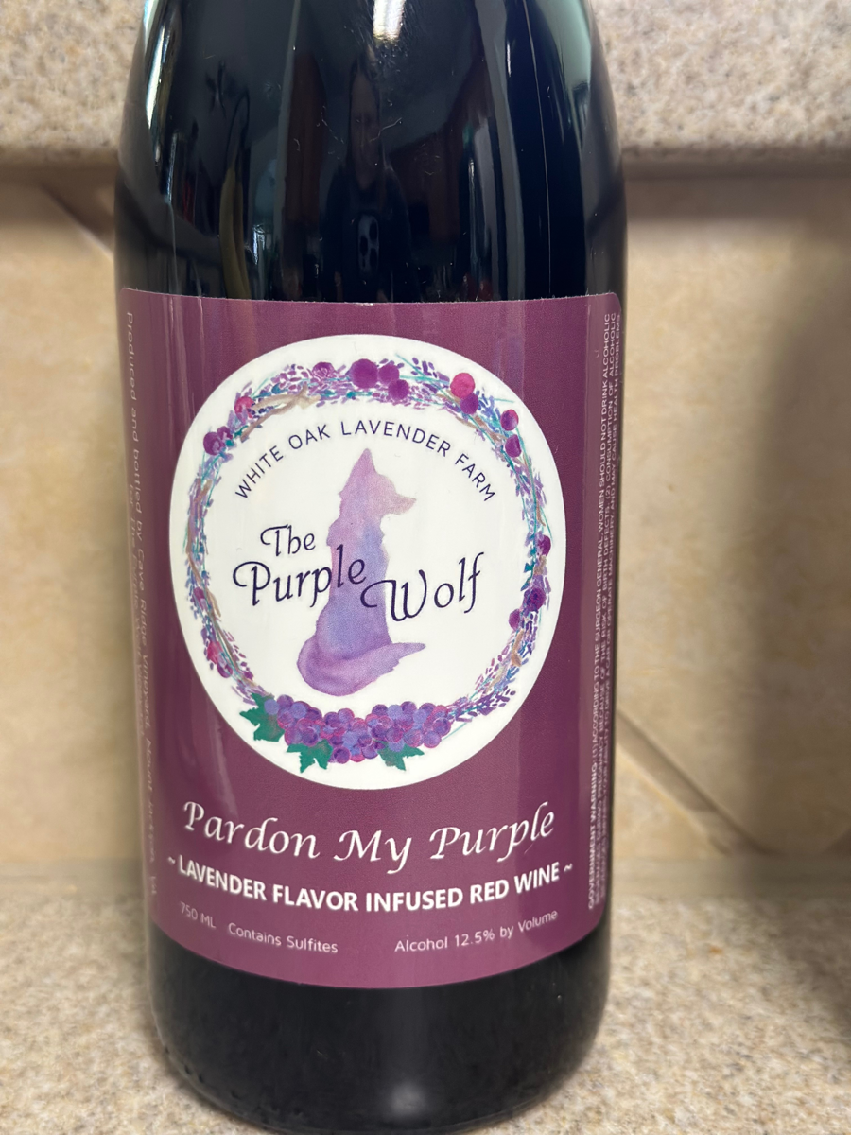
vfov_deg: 39.7
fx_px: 1573
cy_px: 568
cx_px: 426
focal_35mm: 48
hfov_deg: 30.3
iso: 250
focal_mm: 6.86
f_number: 1.78
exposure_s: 1/60
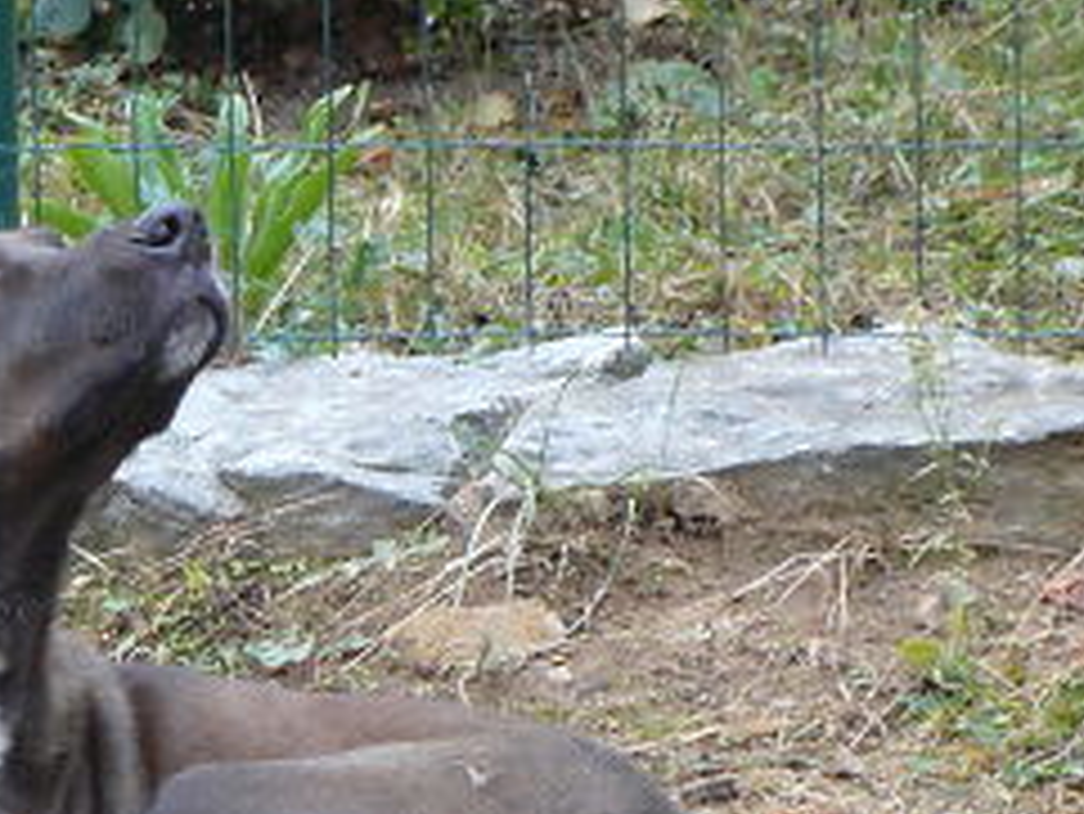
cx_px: -191
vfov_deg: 3.3
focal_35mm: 456
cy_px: 533
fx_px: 14287
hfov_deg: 4.3
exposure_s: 1/40
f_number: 3.3
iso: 100
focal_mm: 30.4
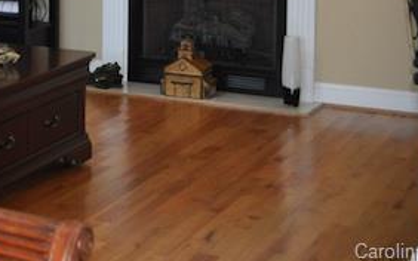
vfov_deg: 12.0
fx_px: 1184
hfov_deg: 19.0
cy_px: -128
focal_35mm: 104
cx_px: -68
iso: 800
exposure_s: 1/80
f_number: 4
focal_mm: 24
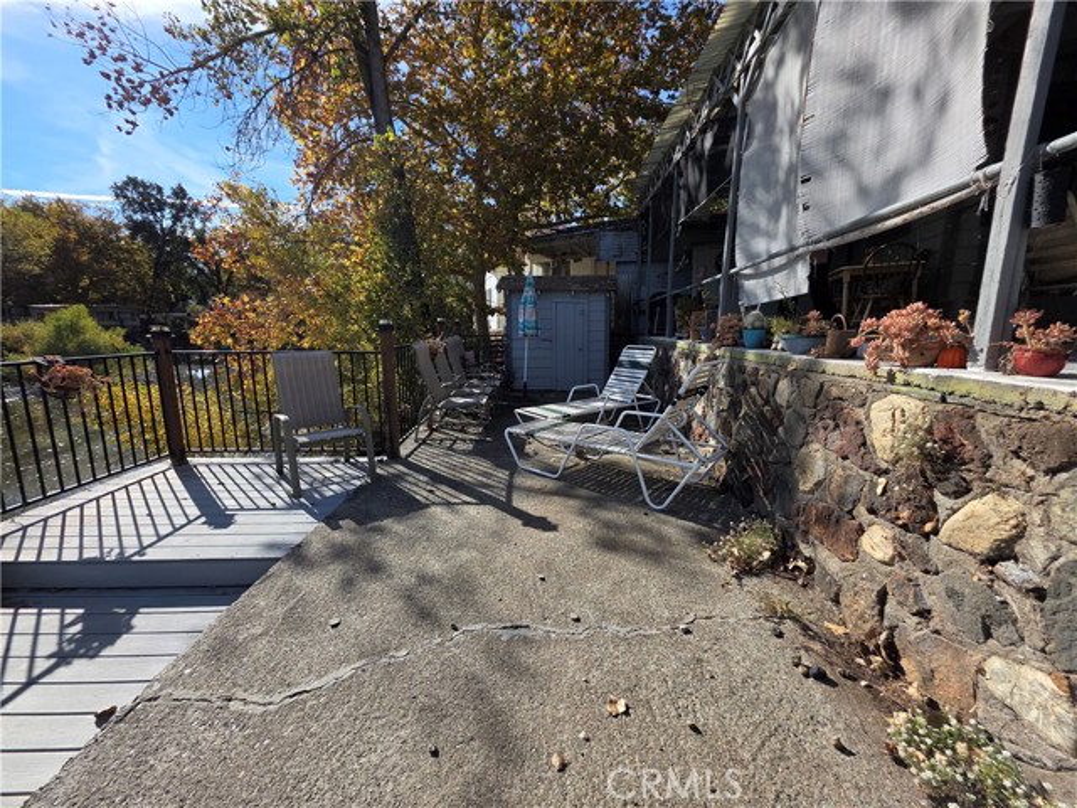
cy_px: 404
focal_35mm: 13
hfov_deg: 106.2
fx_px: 404
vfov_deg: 89.9
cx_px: 538
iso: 40
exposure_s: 1/1799
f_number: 1.9
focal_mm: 2.2
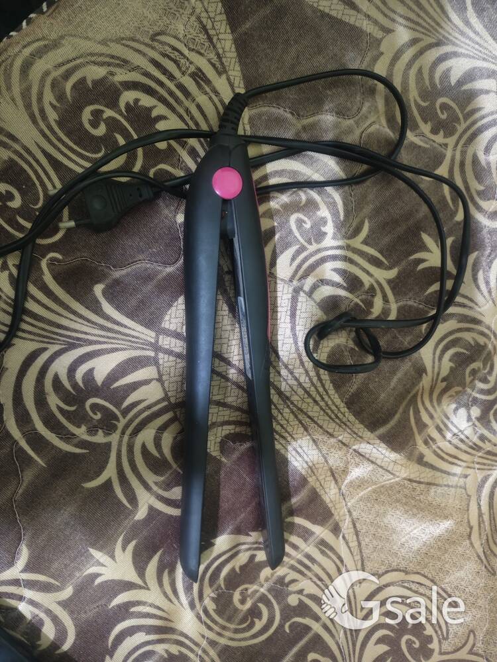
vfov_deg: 71.6
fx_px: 459
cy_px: 331
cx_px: 248
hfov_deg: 56.8
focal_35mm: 24
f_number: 1.88
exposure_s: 1/14.3
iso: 3900
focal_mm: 5.56
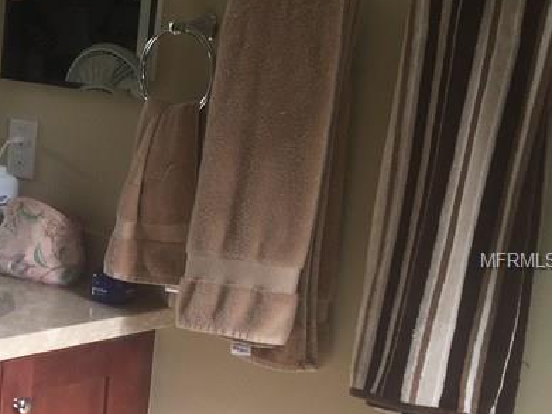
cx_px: -157
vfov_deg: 19.3
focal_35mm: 76
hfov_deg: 23.0
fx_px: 1212
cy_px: 261
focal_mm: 4.15
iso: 32
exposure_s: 1/271
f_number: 2.2
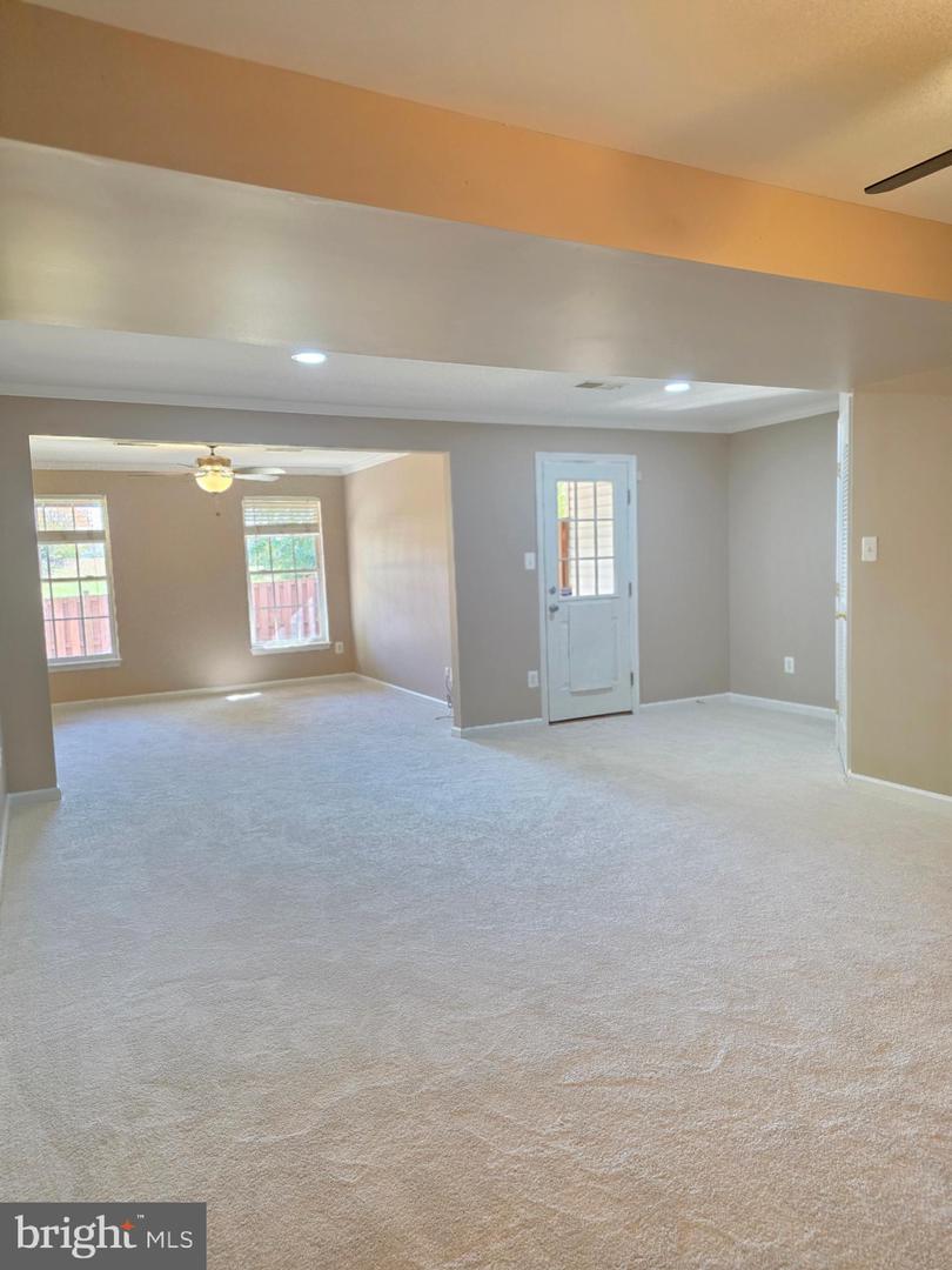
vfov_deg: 73.9
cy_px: 635
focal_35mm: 23
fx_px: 843
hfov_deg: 58.9
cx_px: 476
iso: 800
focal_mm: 6.25
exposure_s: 1/120
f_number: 1.7
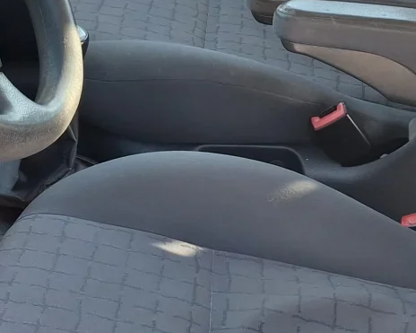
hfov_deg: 18.9
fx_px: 1243
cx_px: 122
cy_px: 20
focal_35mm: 101
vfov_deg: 15.0
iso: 32
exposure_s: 1/125
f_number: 1.8
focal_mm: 4.69
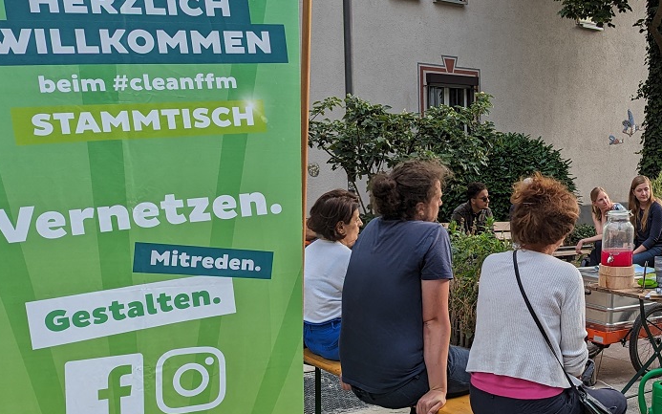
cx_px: 565
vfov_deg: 28.6
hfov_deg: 41.7
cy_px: 234
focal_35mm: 45
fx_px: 812
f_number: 1.85
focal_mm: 6.81
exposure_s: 1/596
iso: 45
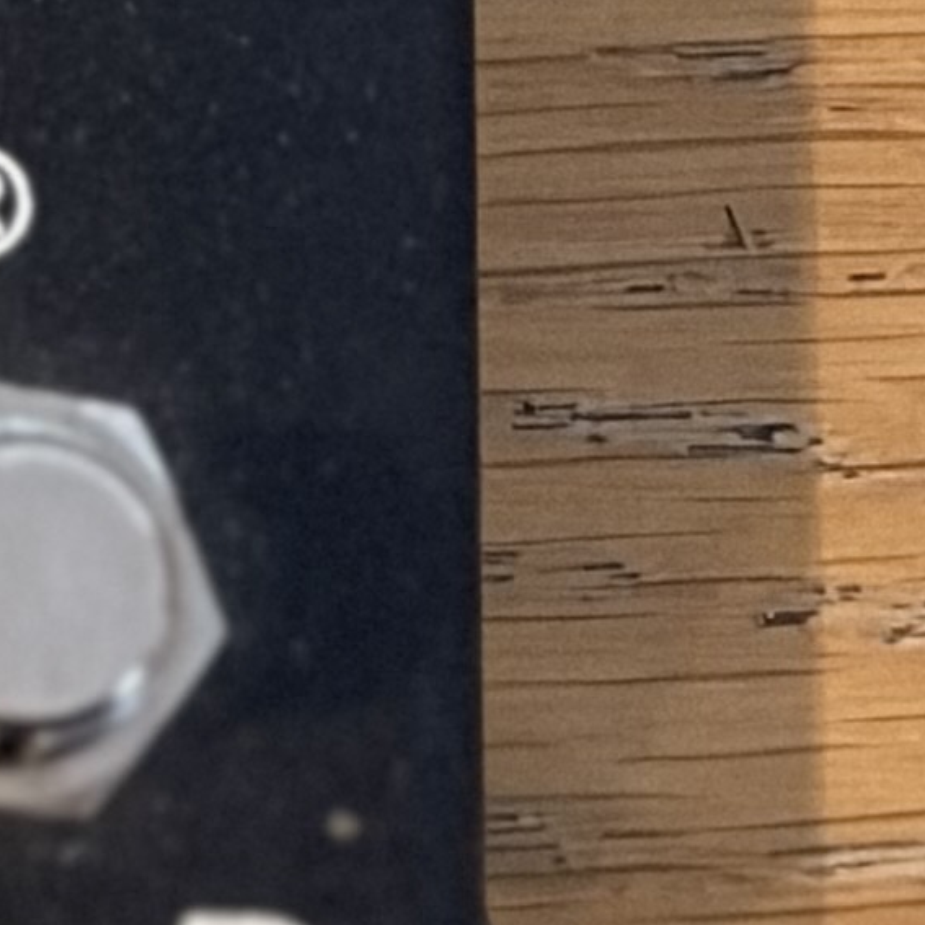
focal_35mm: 327
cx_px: -1196
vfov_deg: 5.2
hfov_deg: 5.2
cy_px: -1444
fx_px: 9886
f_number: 1.6
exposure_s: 1/25
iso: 320
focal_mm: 5.96
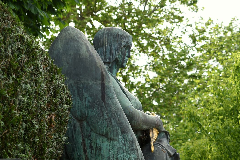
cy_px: 80
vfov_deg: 27.0
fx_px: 333
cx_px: 120
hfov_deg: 39.6
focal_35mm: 50
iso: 64
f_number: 3.5
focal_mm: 50
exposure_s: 1/500
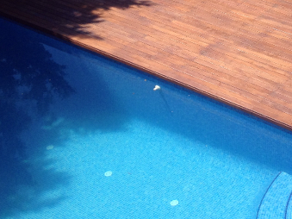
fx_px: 784
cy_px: -24
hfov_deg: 20.9
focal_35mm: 93
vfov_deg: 15.5
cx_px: 220
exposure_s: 1/1577
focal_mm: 4.28
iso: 50
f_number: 2.4
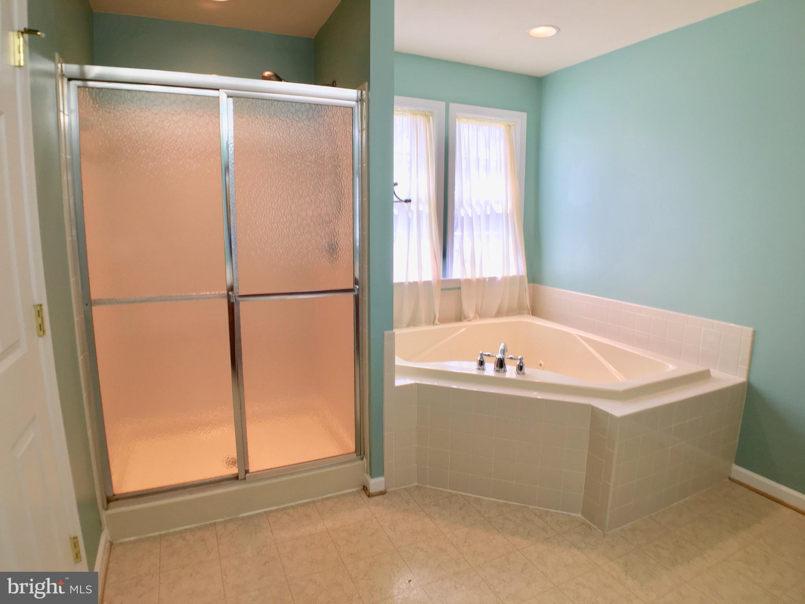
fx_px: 674
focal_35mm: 29
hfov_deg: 61.7
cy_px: 302
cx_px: 402
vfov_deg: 48.2
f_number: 2.2
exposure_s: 1/30
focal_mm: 4.15
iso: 25
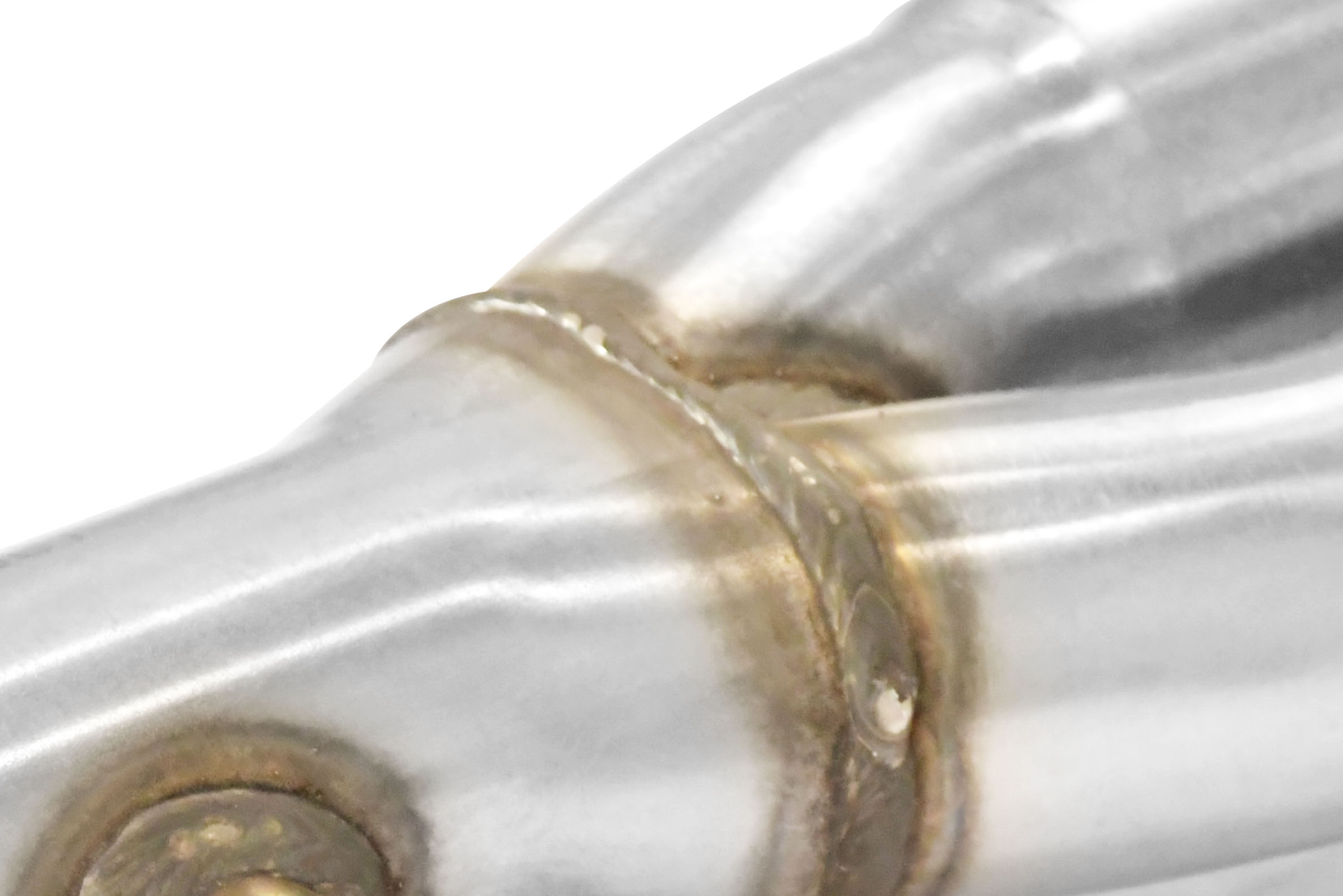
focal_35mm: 263
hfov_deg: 7.8
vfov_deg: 5.2
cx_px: -19
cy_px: 995
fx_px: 9811
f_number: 14
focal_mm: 75
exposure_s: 1/200
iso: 5000
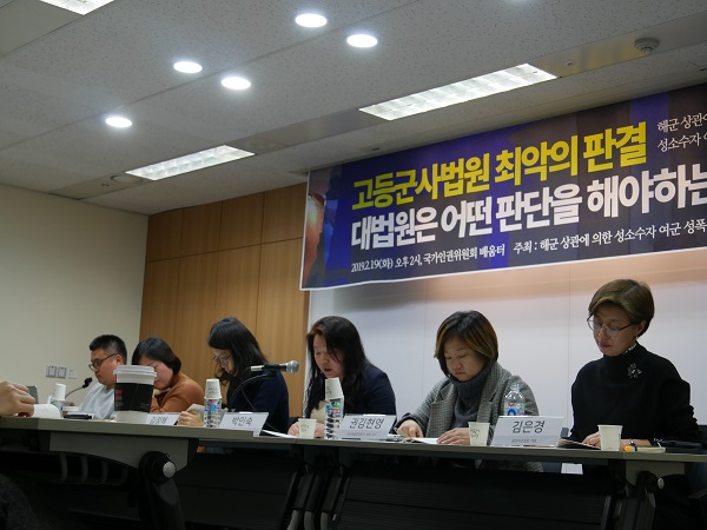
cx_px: 354
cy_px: 265
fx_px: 1144
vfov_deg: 26.1
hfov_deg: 34.3
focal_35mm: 56
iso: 800
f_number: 4.9
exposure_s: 1/50
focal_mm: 28
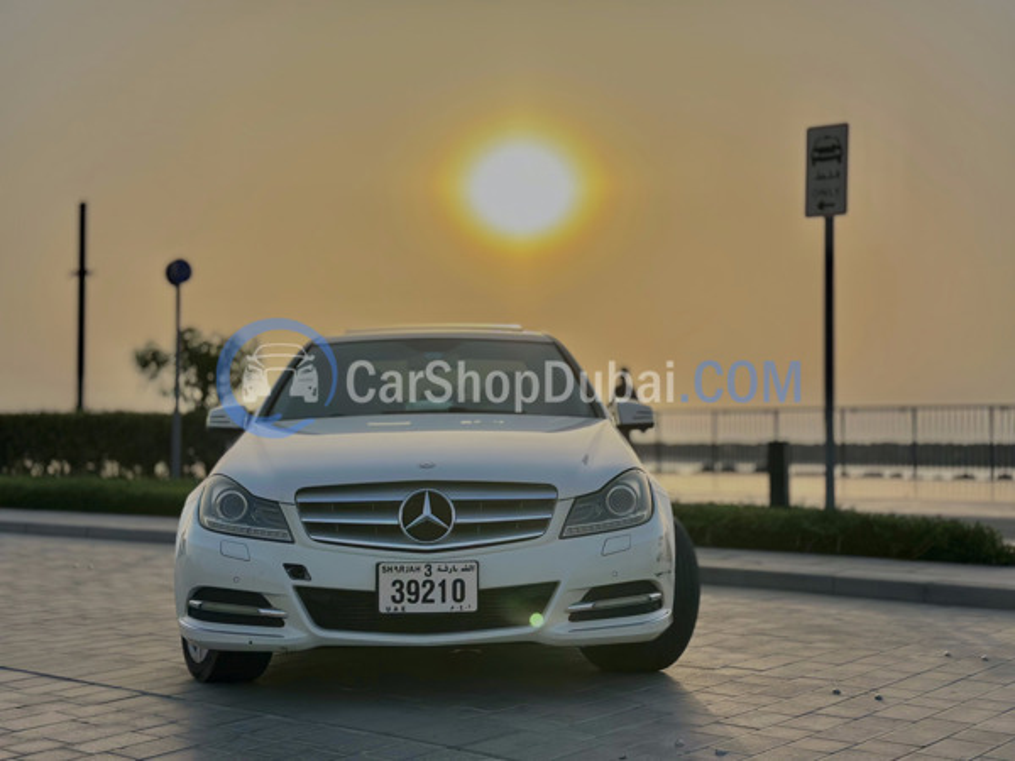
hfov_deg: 39.7
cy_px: 380
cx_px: 508
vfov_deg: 30.3
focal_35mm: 48
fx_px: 1407
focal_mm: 6.86
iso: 80
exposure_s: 1/18868
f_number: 1.78
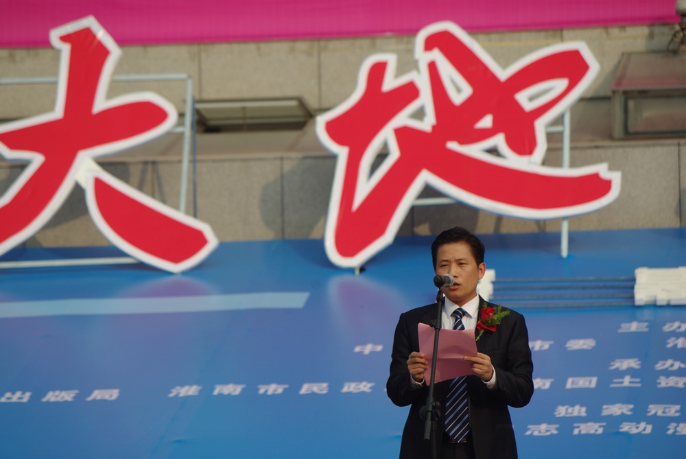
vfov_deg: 5.7
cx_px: 343
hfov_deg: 8.6
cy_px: 230
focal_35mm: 240
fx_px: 4578
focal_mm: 160
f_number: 8
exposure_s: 1/350
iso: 100
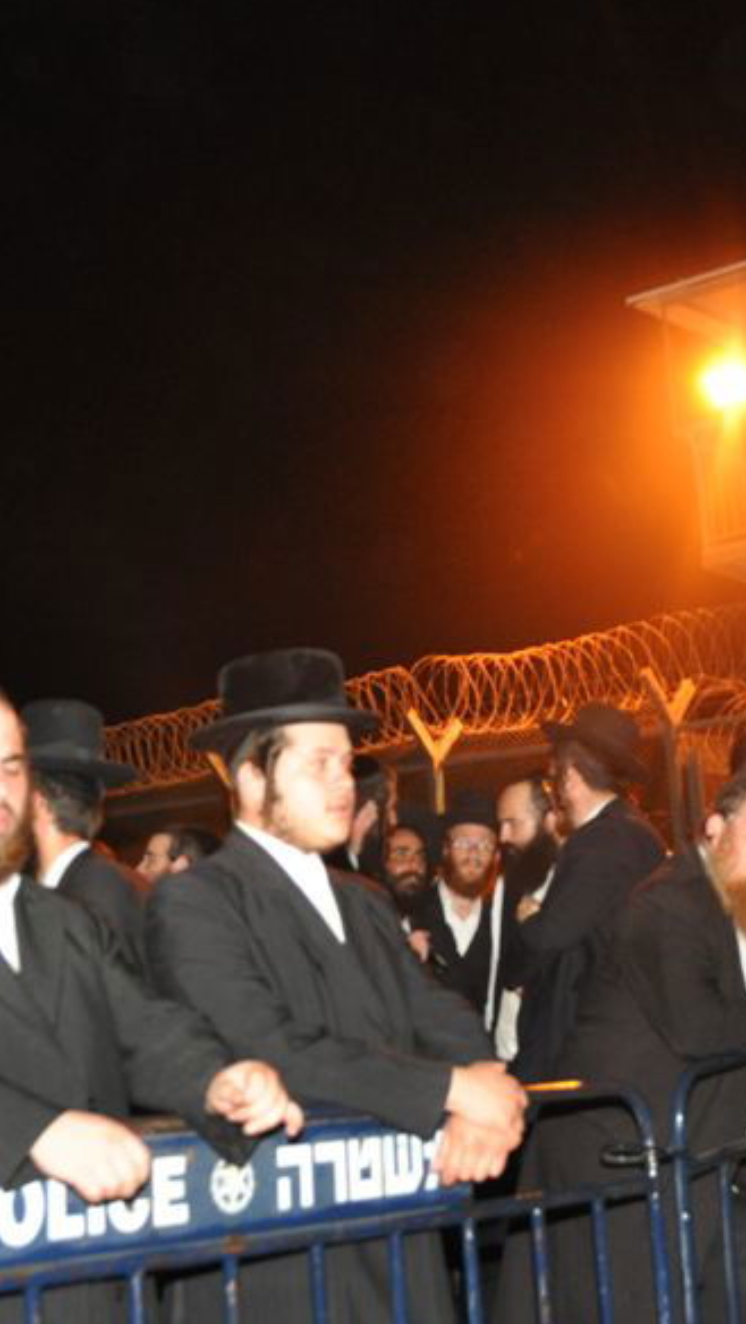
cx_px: 469
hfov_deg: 21.8
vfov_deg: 37.8
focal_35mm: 55
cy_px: 574
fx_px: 1932
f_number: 4
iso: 800
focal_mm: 20
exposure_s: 1/60
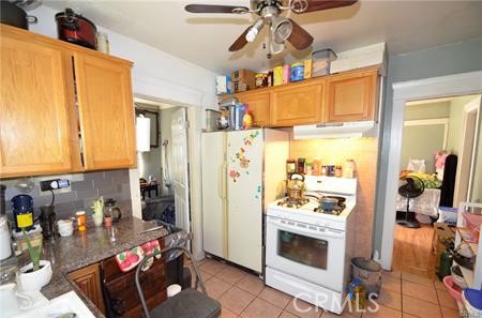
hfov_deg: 100.6
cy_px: 159
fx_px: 200
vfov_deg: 76.9
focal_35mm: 15
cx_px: 241
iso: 2500
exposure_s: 1/60
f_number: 4
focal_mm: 10
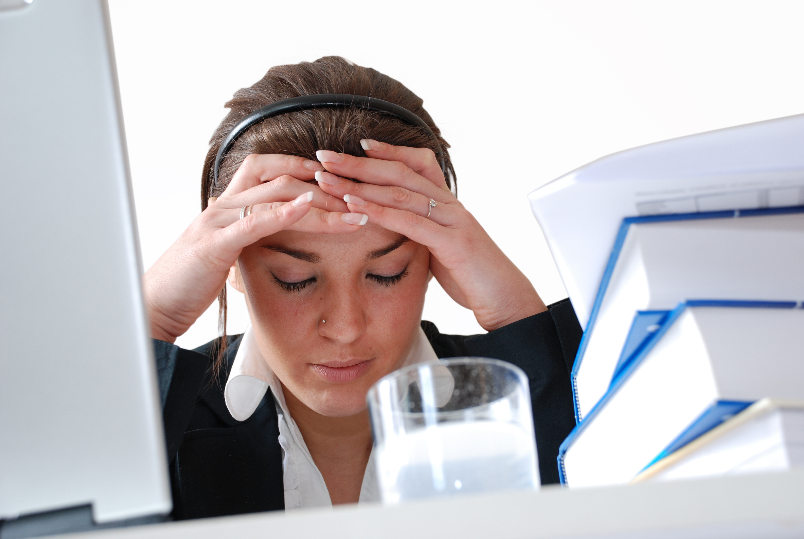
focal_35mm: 66
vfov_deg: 20.7
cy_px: 270
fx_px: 1476
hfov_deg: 30.5
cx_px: 402
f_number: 4.8
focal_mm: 44
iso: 200
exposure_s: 1/50
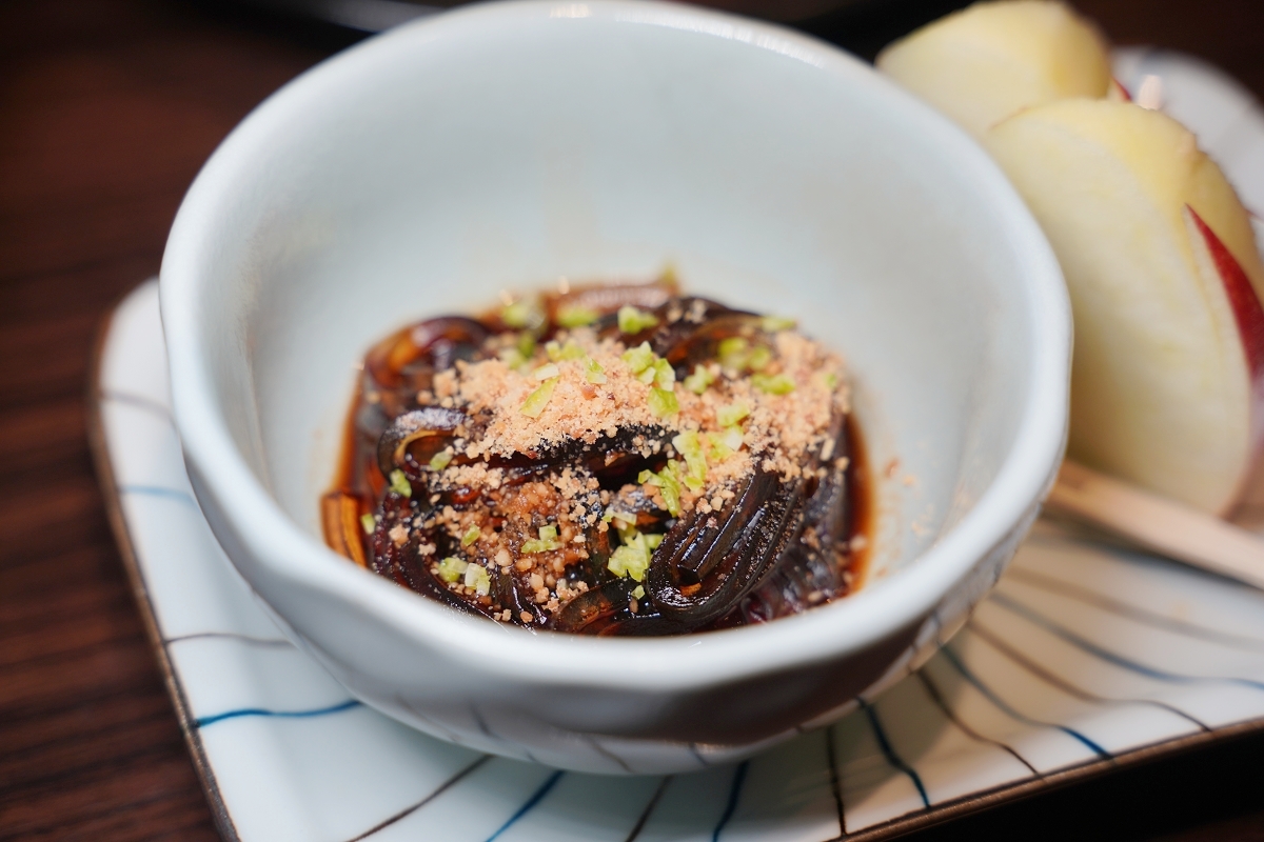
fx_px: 2633
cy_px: 421
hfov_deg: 27.0
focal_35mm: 75
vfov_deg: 18.2
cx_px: 632
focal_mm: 75
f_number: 4
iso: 200
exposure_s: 1/80
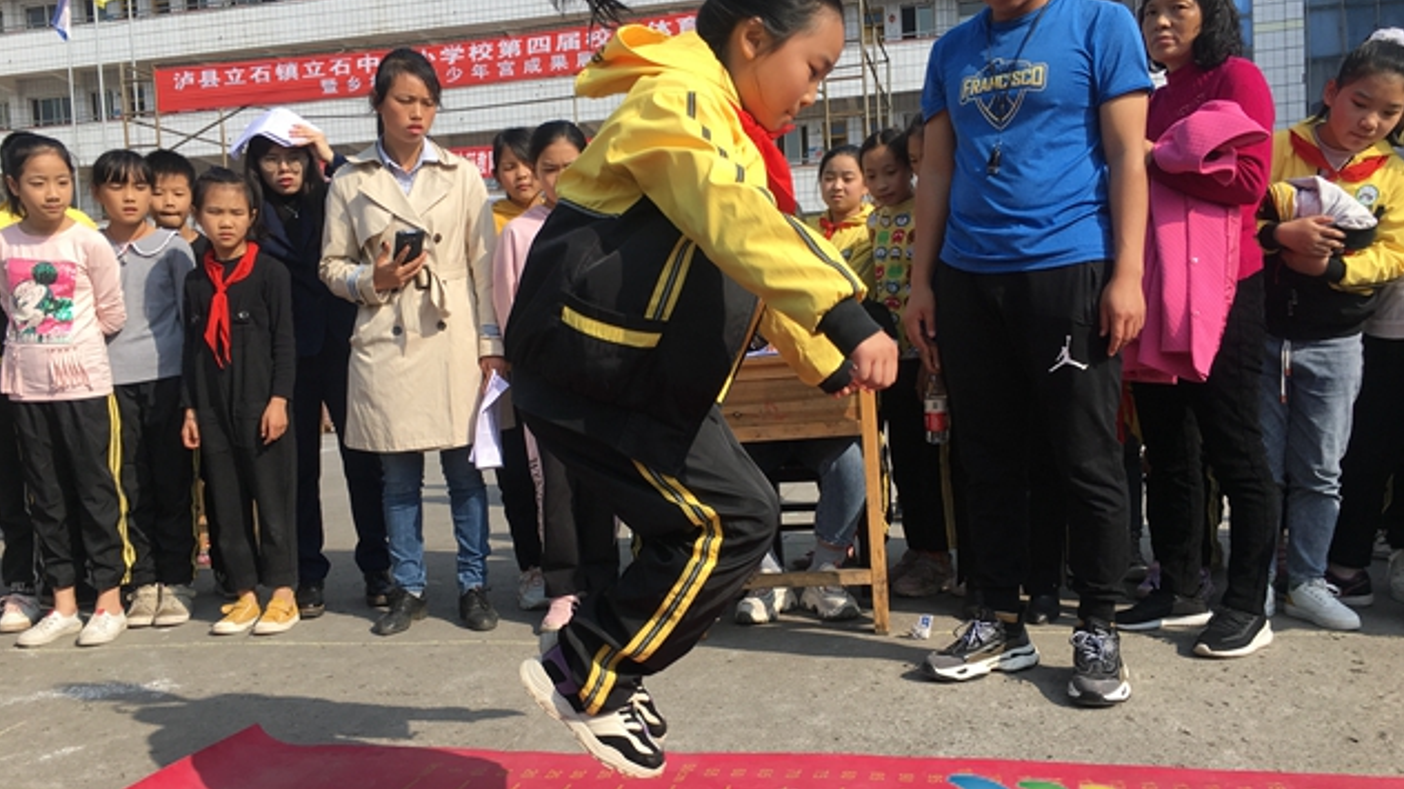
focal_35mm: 32
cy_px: 422
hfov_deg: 61.0
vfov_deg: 36.6
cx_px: 706
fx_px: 1191
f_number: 2.2
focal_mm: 4.15
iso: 25
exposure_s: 1/1326
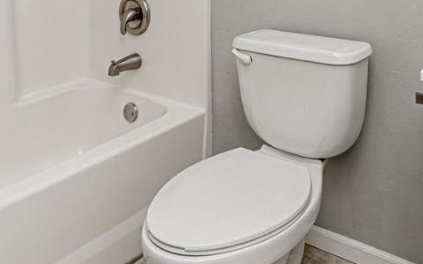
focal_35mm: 41
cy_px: -64
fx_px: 473
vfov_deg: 27.1
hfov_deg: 48.2
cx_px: 225
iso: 640
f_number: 13
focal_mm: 10
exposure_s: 1/60
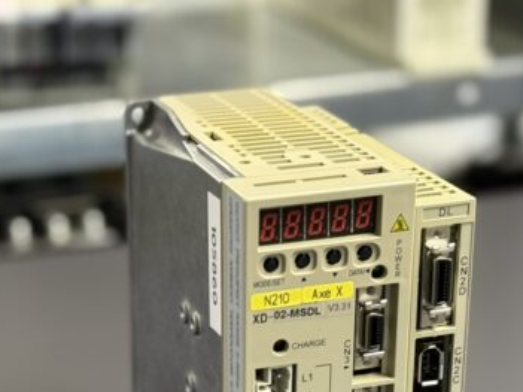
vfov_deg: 13.8
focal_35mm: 105
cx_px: 185
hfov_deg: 18.7
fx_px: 1586
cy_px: 414
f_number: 1.78
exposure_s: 1/33
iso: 250
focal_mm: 6.76
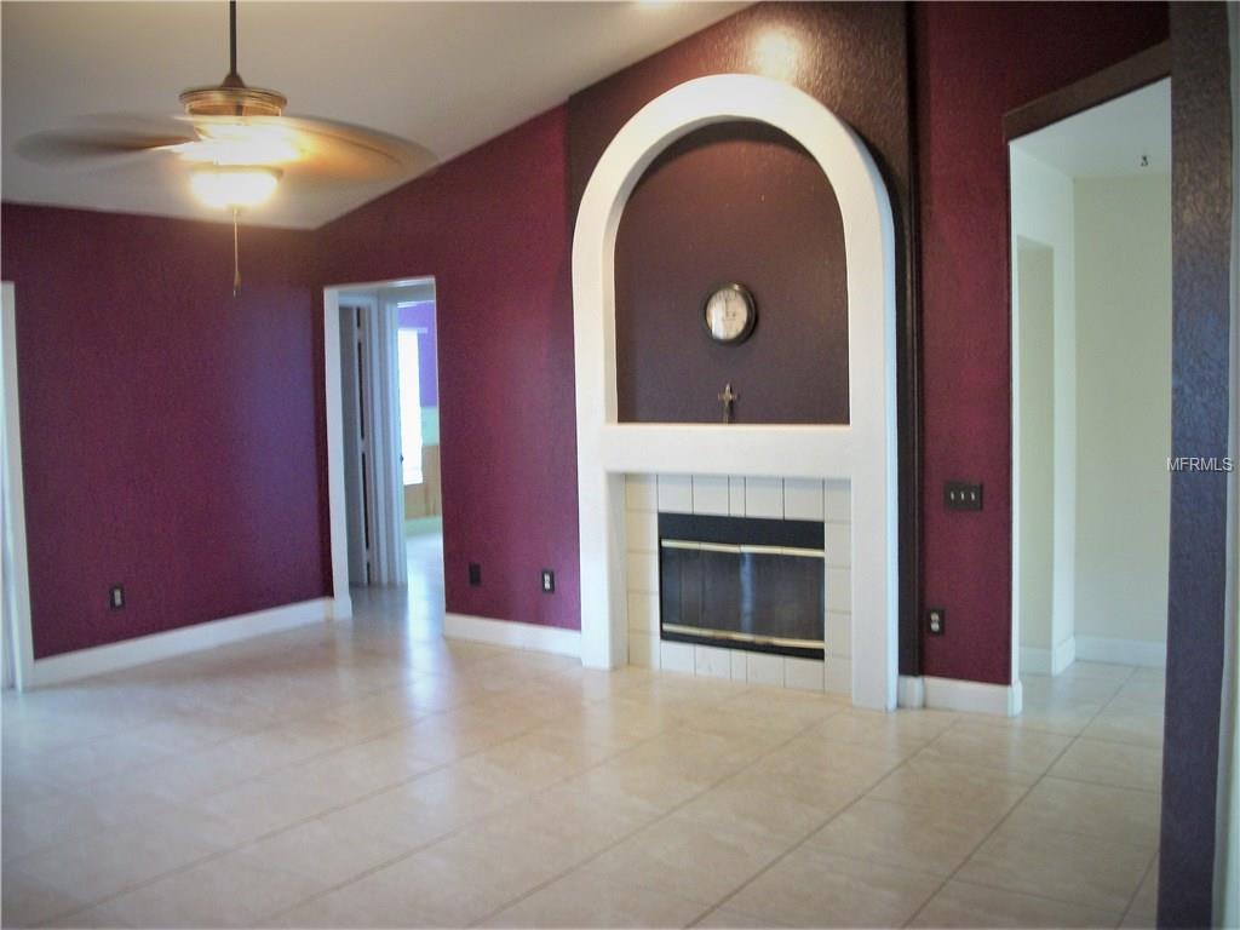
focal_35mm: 32
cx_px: 620
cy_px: 465
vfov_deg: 44.2
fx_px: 1146
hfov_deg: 56.8
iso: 250
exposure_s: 1/8
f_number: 2.9
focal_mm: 5.7
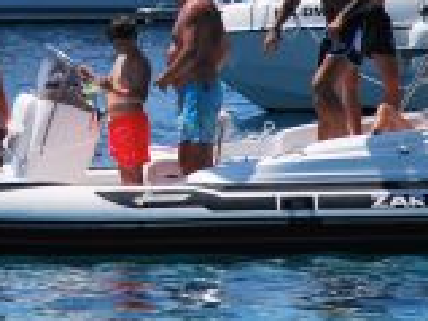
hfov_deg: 2.6
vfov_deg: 1.9
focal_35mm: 762
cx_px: -59
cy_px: -103
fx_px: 9420
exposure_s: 1/640
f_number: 6.3
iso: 100
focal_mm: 105
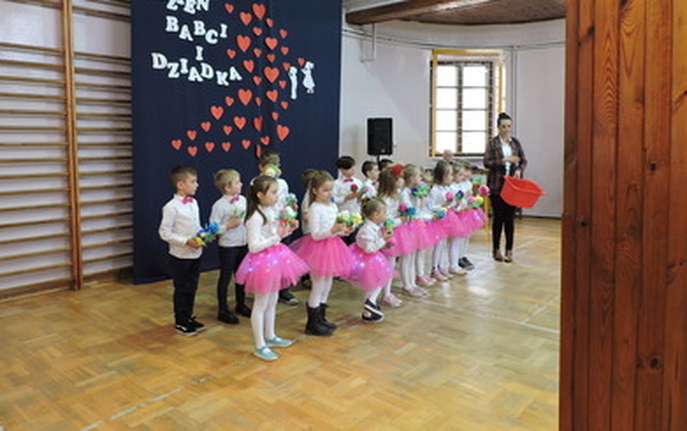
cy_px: 174
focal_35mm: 26
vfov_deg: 47.4
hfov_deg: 70.4
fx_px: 487
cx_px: 344
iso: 400
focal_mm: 4.3
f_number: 3
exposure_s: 1/30
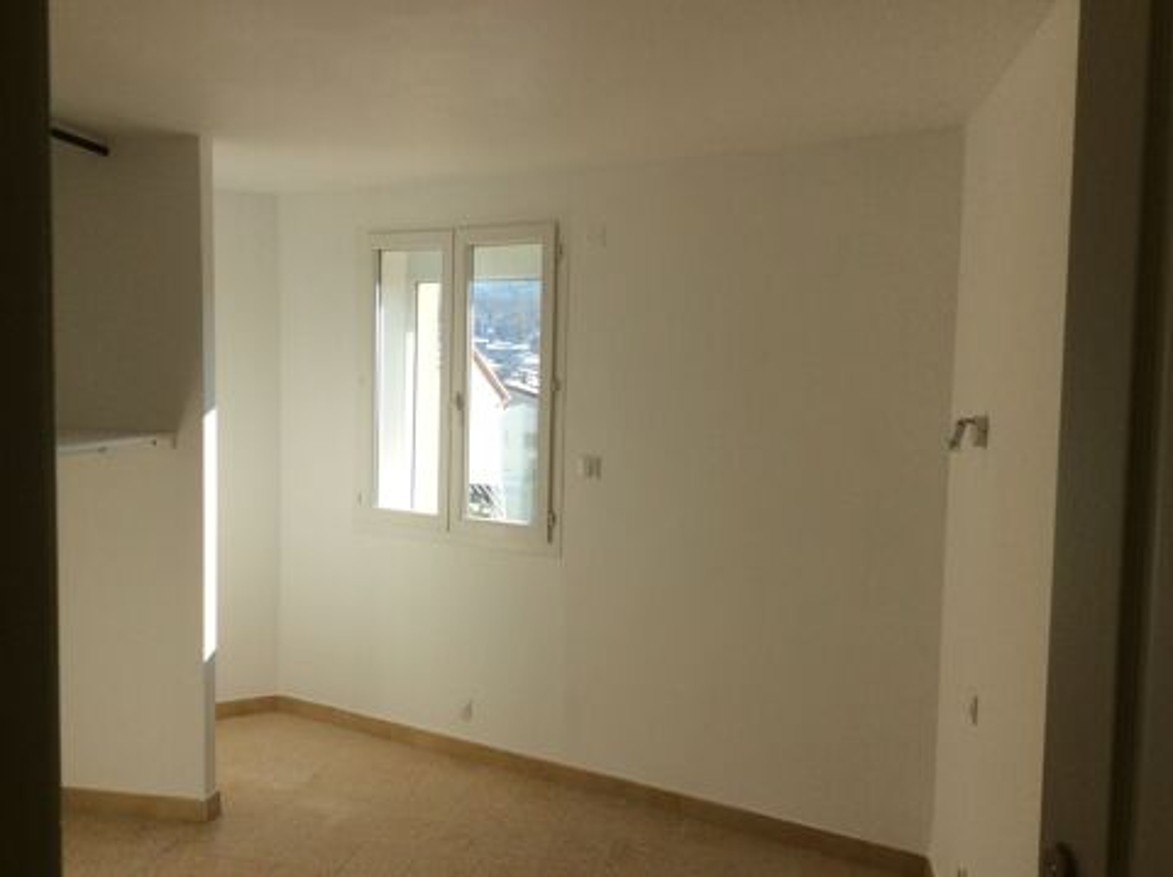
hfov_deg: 56.9
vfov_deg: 44.1
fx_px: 1083
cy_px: 438
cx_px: 586
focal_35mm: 32
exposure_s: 1/520
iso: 32
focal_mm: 3.3
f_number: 2.4
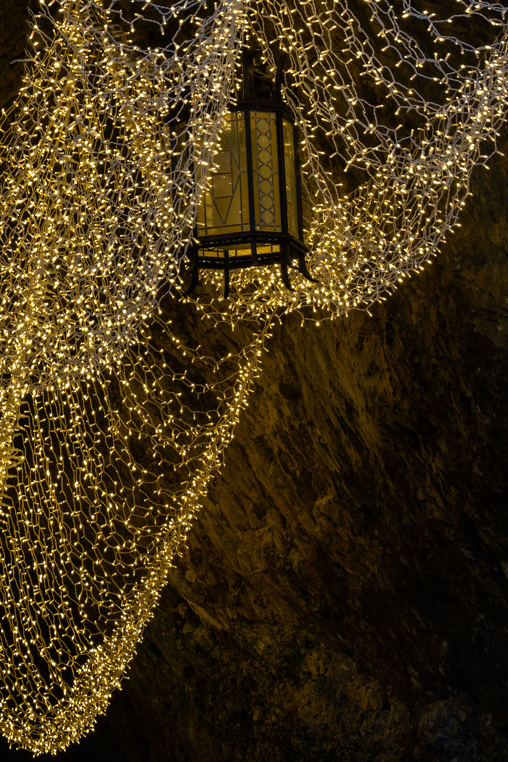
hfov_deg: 8.3
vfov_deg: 12.4
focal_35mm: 166
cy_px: 361
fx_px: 3514
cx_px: 217
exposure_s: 1/60
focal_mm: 86.4
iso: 400
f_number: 5
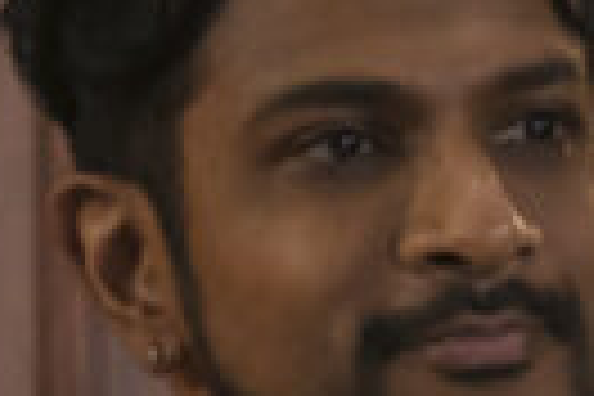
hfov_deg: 3.5
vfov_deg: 2.4
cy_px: 968
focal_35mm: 574
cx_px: 1382
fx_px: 9470
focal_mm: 56
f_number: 2.5
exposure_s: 1/125
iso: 6400
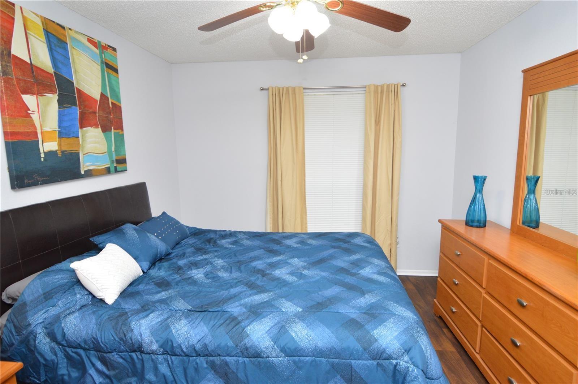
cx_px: 289
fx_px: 289
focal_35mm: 18
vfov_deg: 67.3
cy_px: 192
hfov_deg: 90.1
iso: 560
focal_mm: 12
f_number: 4
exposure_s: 1/60
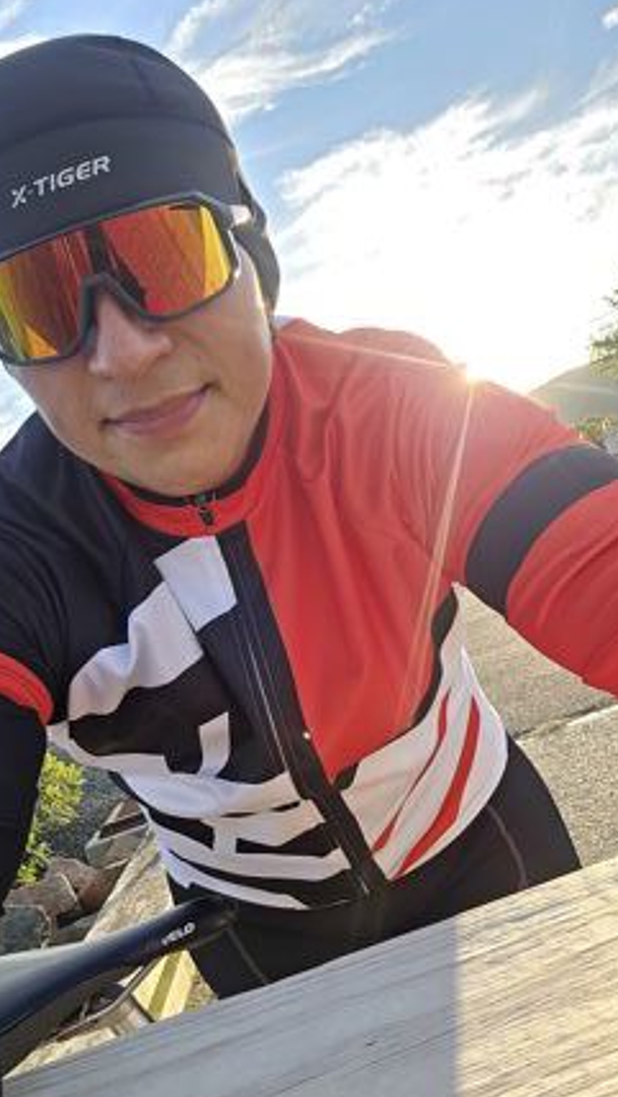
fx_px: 815
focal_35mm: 28
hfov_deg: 41.1
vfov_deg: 67.9
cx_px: 397
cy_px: 551
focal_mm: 3.3
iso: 25
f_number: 2.2
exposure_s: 1/128
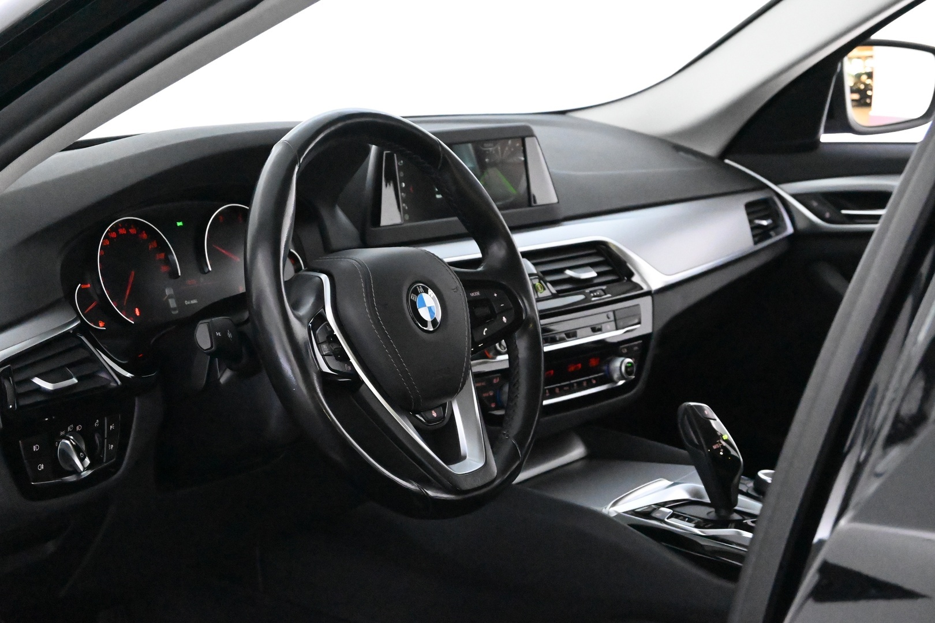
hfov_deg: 28.6
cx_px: 468
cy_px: 312
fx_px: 1831
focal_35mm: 70
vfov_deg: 19.3
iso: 20000
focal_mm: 47
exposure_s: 1/80
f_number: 6
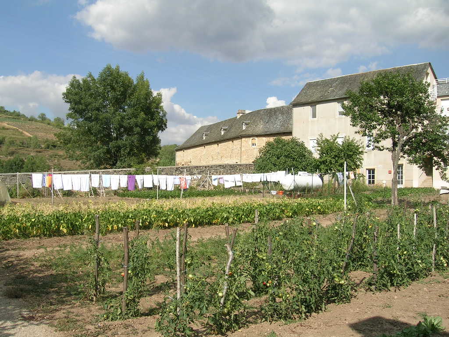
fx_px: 454
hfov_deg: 52.6
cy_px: 168
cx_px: 224
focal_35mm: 35
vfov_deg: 40.7
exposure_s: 1/442
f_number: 4.8
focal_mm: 5.4
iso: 50
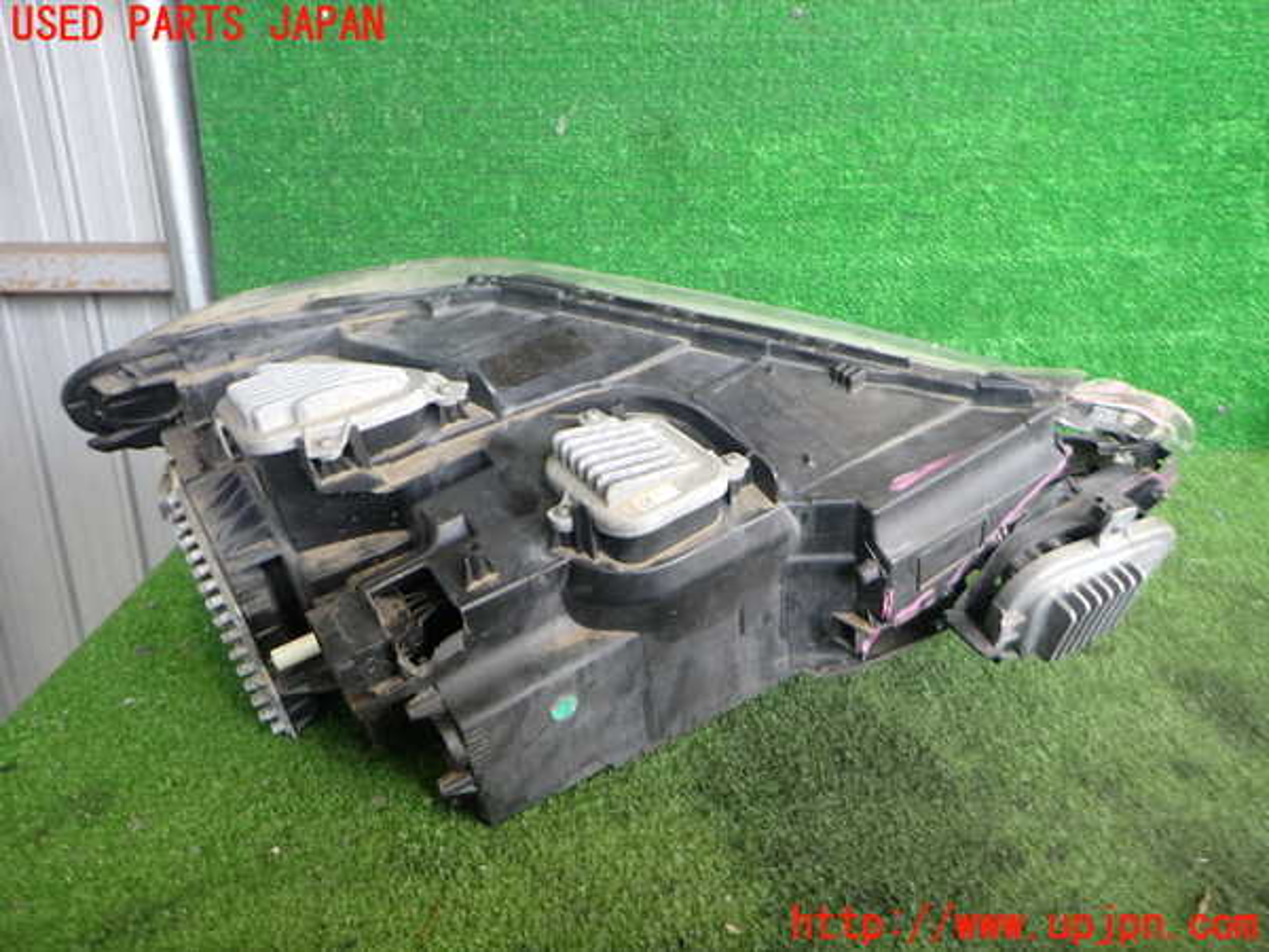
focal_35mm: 25
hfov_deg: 69.4
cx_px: 634
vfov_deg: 54.9
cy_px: 476
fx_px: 916
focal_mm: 4.5
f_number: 2
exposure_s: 1/60
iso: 200
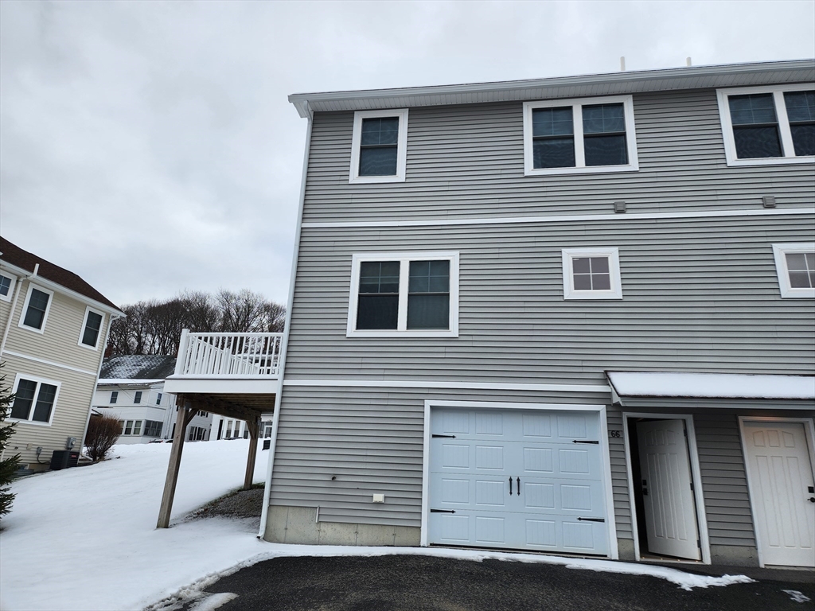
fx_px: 542
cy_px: 306
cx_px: 408
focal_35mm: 23
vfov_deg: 58.9
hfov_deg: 73.9
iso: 12
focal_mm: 6.4
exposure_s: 1/542
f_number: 1.8
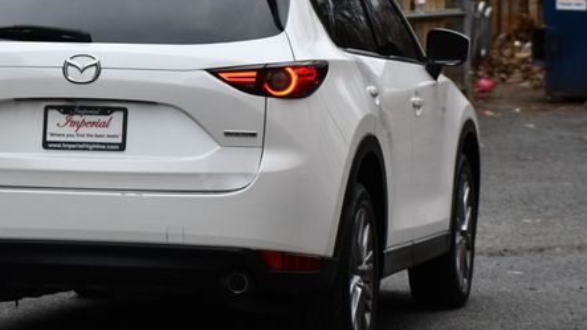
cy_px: 127
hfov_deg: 10.3
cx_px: 171
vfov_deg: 5.8
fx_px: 3252
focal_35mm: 209
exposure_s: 1/250
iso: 280
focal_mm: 92
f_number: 5.6
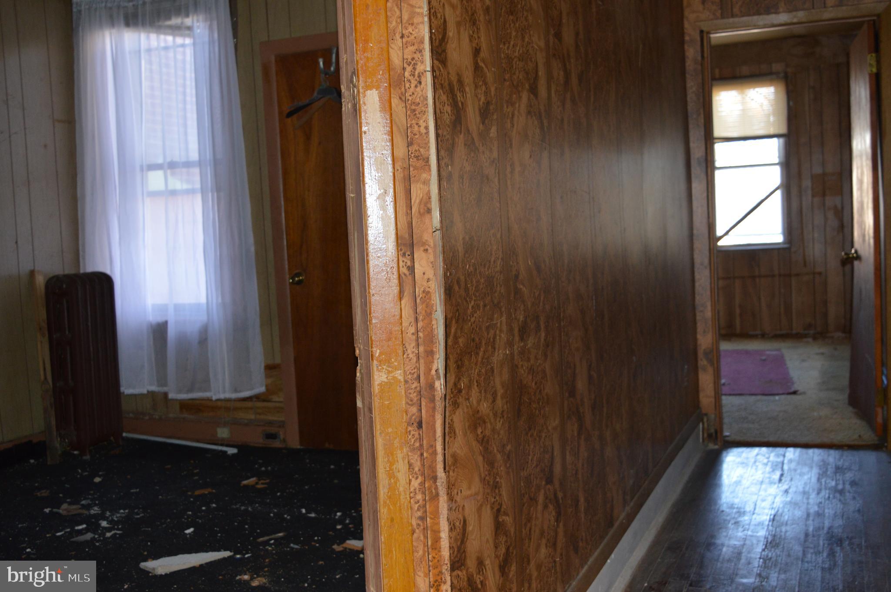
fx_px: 964
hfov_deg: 49.6
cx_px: 446
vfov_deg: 34.1
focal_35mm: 39
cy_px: 296
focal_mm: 26
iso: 640
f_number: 4
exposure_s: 1/60
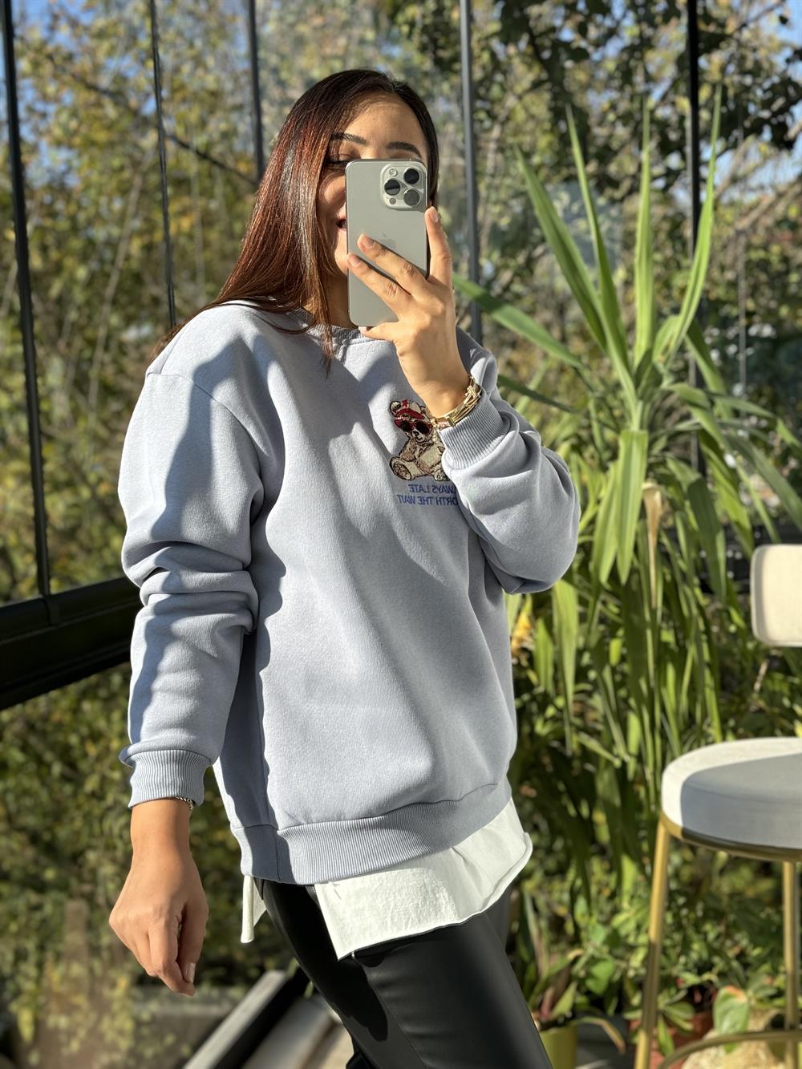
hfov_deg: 30.3
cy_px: 534
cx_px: 401
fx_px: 1483
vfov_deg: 39.7
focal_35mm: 48
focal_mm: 6.76
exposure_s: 1/715
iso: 64
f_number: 1.78
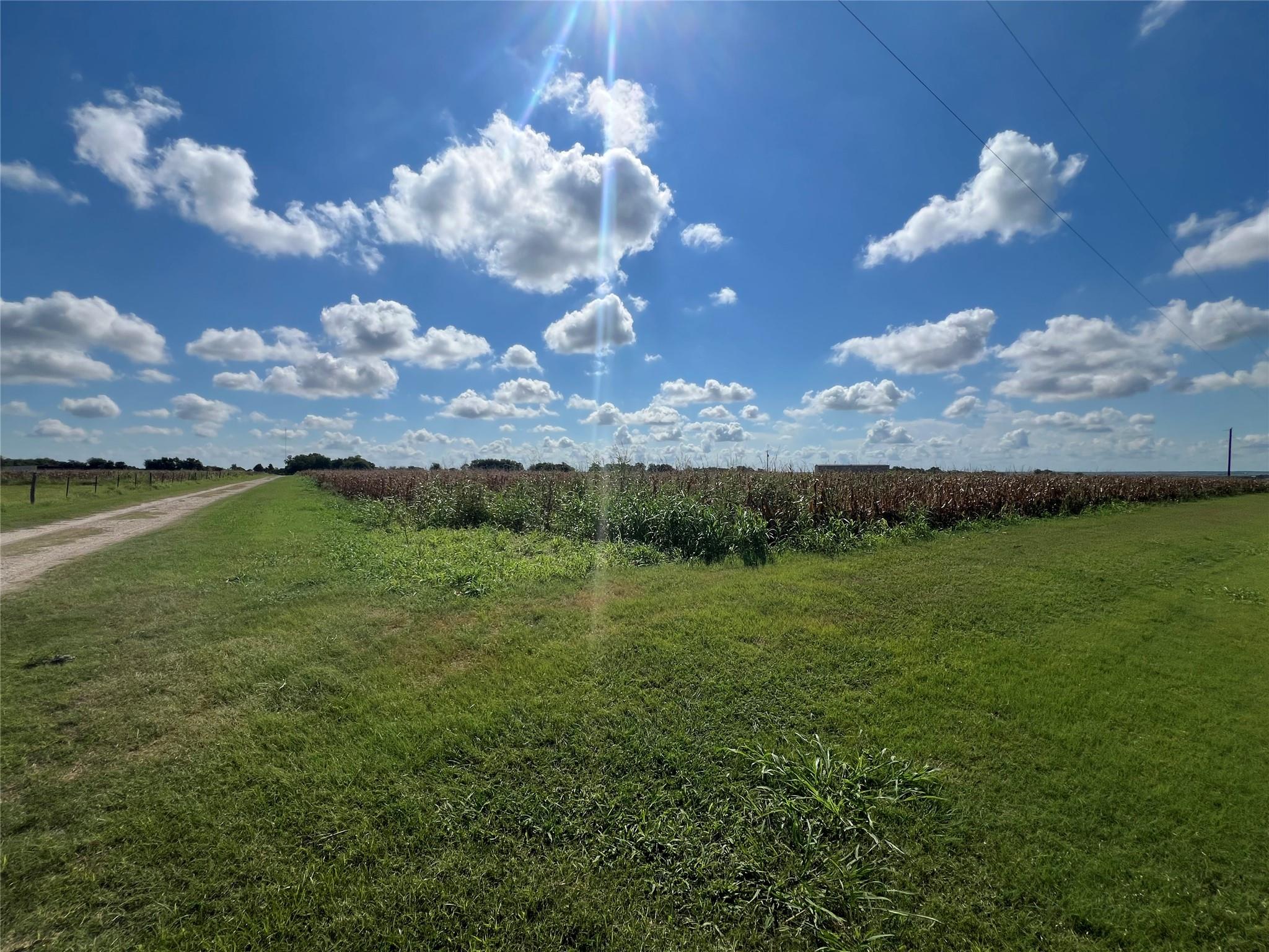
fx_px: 477
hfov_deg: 106.2
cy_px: 476
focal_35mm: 13
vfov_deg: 89.9
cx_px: 634
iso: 32
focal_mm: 1.57
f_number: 1.8
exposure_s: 1/4065
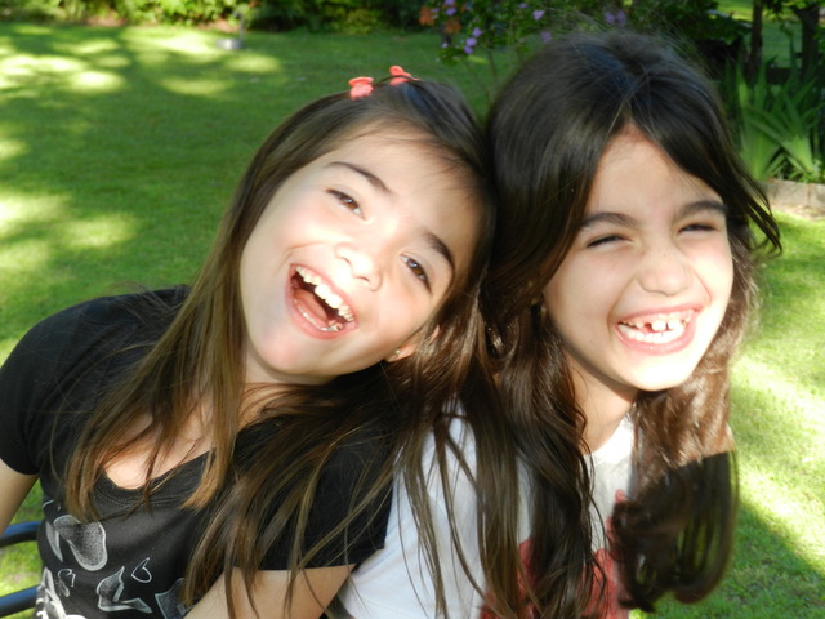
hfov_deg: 19.6
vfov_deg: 14.8
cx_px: 412
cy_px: 310
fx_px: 2383
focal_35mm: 100
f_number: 4.6
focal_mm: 17.7
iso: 160
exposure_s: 1/100
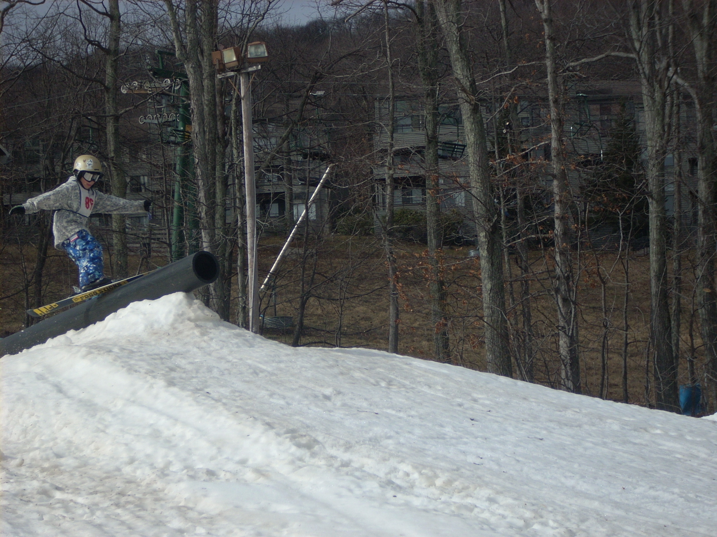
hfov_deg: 17.4
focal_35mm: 113
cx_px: 358
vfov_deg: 13.1
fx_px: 2341
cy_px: 268
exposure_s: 1/707
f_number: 5.2
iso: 64
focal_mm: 18.6
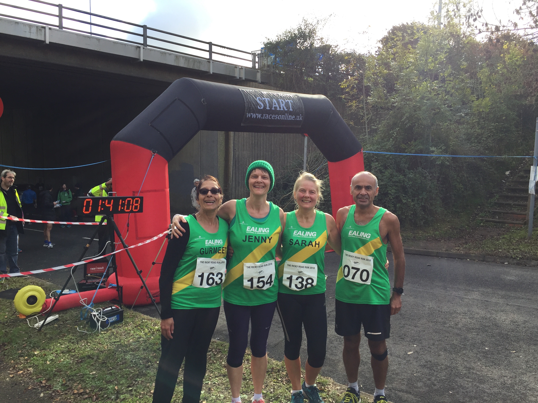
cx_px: 269
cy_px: 202
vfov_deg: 48.2
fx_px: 451
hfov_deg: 61.7
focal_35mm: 29
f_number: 2.2
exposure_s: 1/395
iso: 32
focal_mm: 4.15
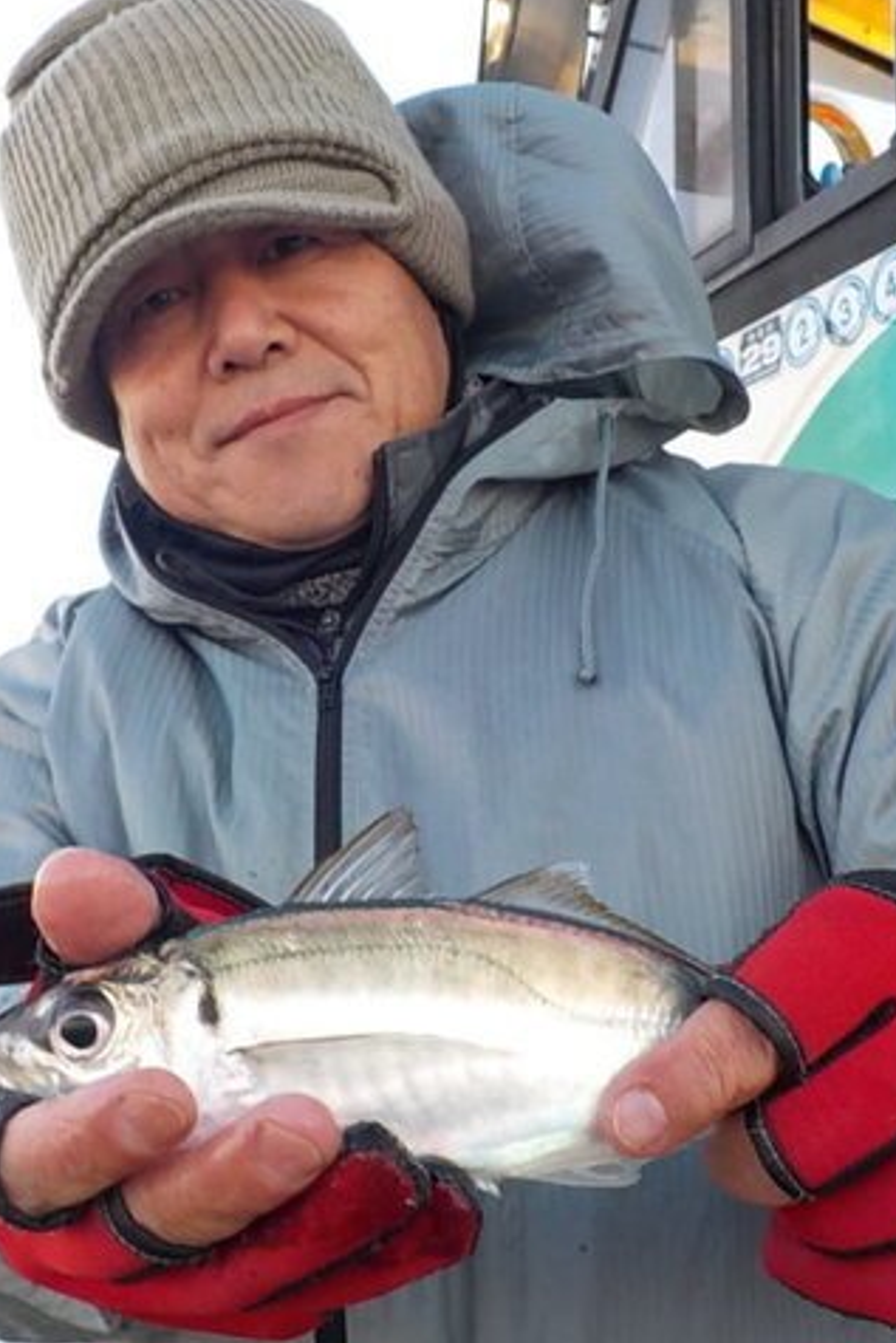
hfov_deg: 31.9
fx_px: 1567
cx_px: 483
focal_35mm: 42
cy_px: 667
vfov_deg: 46.4
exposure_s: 1/80
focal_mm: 4.1
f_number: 3.3
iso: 125
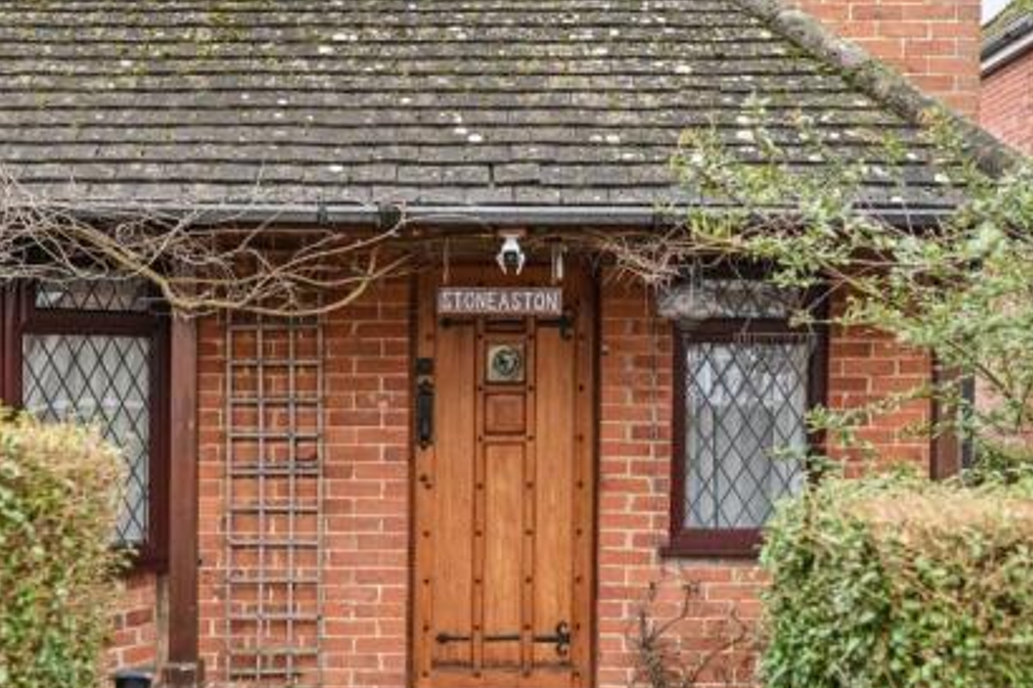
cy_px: 425
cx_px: 499
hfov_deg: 41.1
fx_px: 1377
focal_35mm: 48
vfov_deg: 28.0
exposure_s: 1/200
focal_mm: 30
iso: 400
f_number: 4
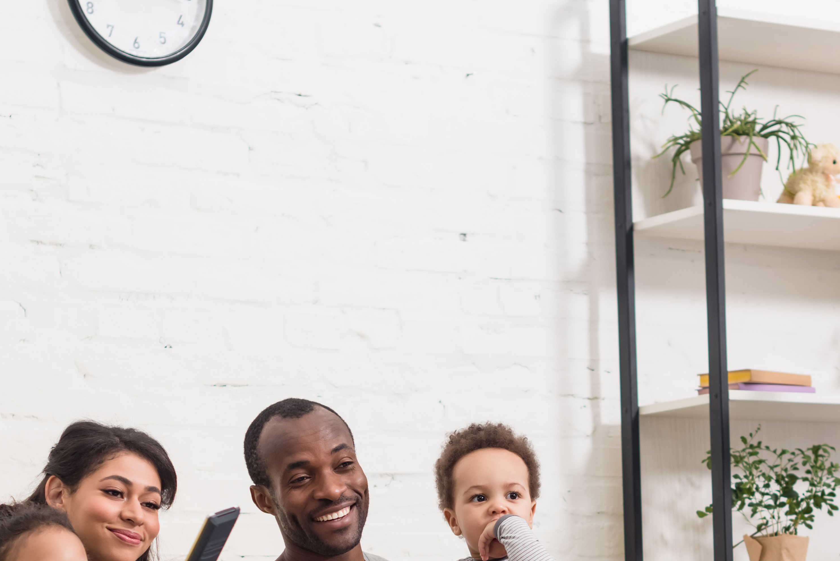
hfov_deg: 16.5
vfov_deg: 10.9
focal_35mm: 124
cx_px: 564
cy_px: 686
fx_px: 2894
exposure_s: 1/200
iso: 100
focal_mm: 50
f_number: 3.2
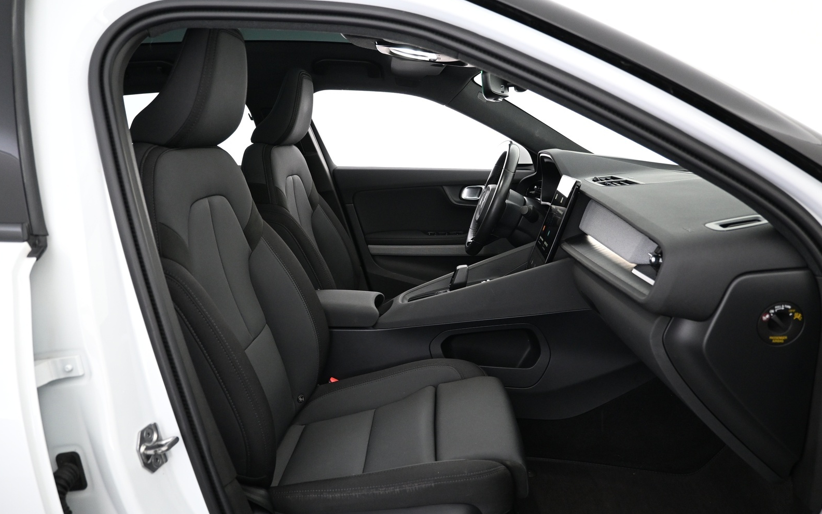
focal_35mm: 25
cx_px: 414
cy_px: 274
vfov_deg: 49.3
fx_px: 560
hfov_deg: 72.5
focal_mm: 16
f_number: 3.5
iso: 1400
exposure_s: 1/25
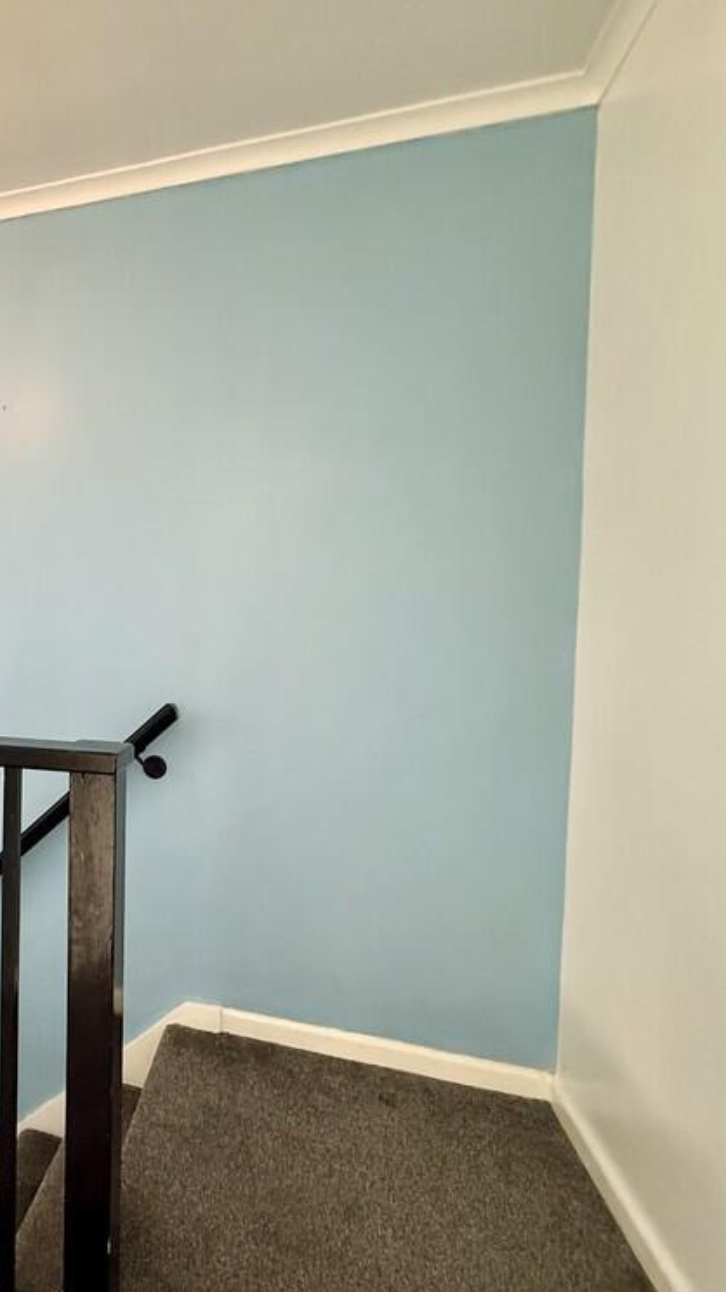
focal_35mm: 21
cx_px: 21
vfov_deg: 83.8
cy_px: 662
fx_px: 719
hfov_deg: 46.1
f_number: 2.2
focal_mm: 2.22
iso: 640
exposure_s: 1/50
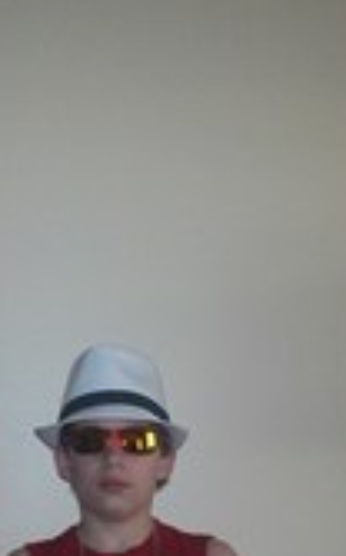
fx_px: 1346
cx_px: -10
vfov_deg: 23.1
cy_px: 426
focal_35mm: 89
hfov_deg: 14.4
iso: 160
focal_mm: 6.3
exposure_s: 1/30
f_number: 4.5
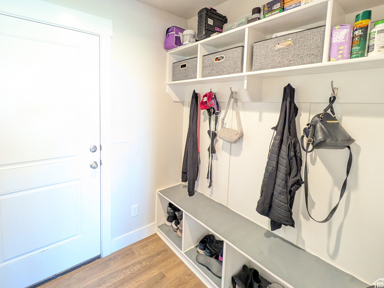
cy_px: 121
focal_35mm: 17
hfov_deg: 90.1
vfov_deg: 74.2
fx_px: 189
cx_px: 158
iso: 527
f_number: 2.2
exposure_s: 1/40
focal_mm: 1.83
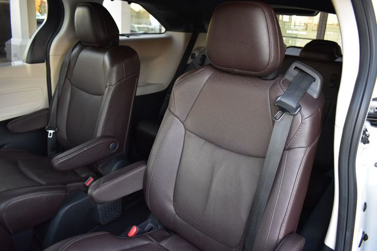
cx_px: 188
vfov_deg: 47.9
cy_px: 126
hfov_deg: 67.4
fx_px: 283
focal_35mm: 27
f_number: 5.6
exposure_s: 1/15
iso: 1600
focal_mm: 18
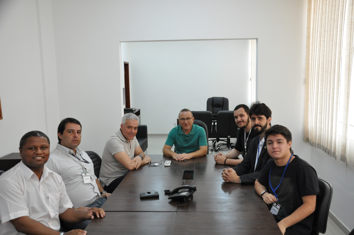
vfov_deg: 36.8
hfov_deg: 53.2
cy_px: 118
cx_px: 177
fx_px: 354
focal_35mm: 36
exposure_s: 1/125
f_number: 5.6
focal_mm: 24
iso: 1250
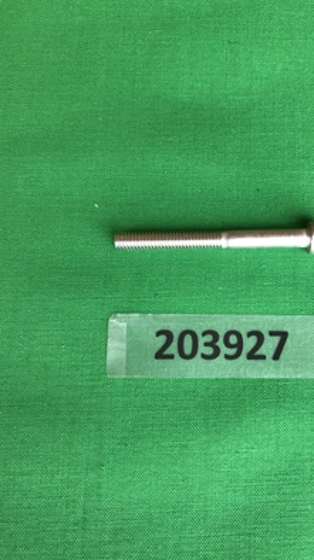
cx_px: 212
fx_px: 460
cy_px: 279
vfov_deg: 62.7
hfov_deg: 37.3
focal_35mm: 31
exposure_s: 1/120
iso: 32
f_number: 1.8
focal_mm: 3.99
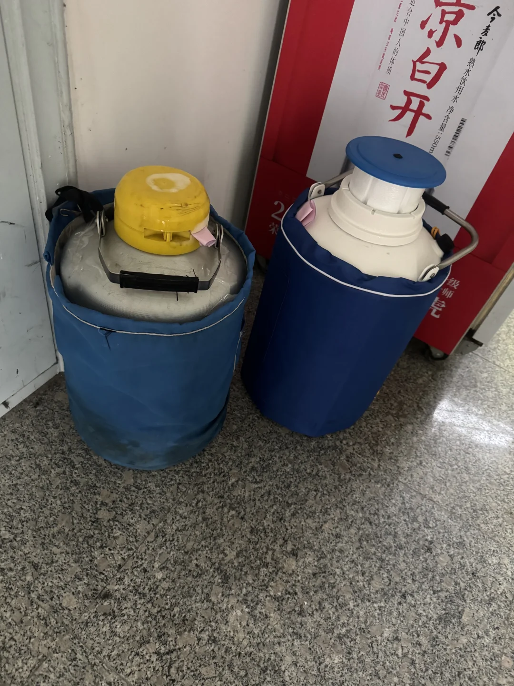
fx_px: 475
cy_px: 343
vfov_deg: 71.6
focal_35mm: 24
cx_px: 257
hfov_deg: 56.8
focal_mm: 6.76
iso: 1000
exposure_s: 1/32
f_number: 1.78
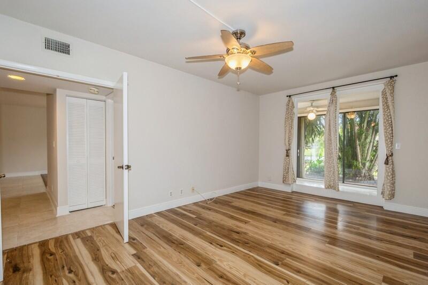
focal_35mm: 15
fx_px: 178
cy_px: 142
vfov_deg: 77.3
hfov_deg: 100.4
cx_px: 214
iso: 250
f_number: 5
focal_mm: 10
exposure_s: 1/60
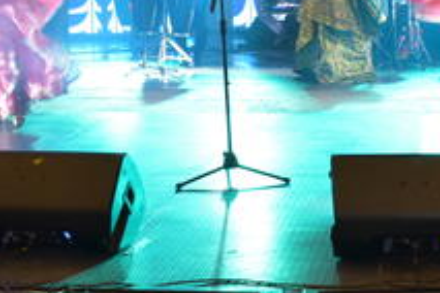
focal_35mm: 81
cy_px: 13
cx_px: 347
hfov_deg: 24.6
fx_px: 992
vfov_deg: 16.5
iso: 800
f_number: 5.6
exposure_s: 1/30
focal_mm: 23
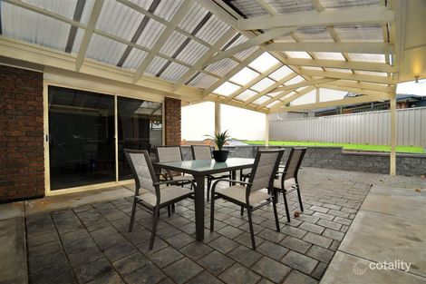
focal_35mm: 15
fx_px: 177
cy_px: 142
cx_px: 213
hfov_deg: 100.4
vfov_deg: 77.3
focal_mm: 10
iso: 200
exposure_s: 1/80
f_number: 4.5
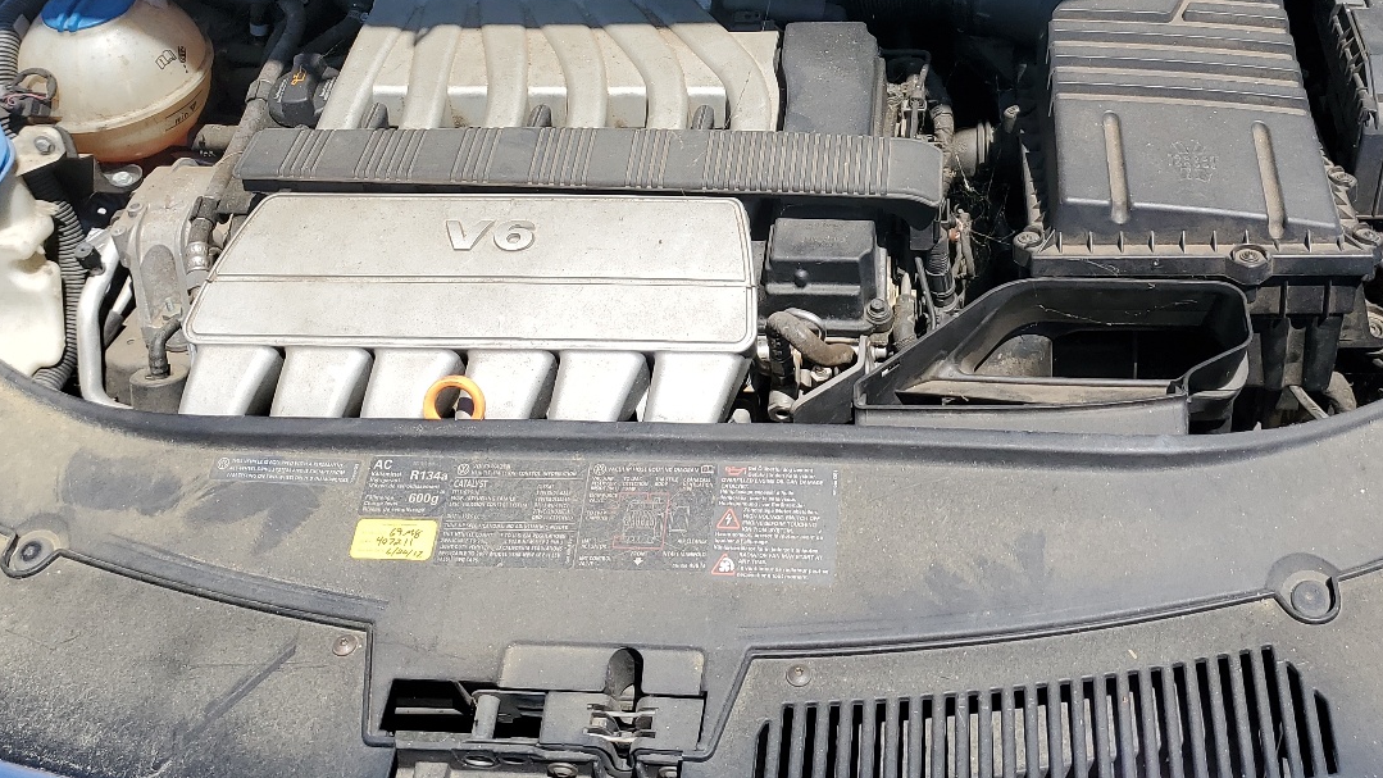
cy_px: 65
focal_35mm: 42
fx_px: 1540
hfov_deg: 48.3
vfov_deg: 27.3
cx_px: 774
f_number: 1.5
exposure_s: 1/2500
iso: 50
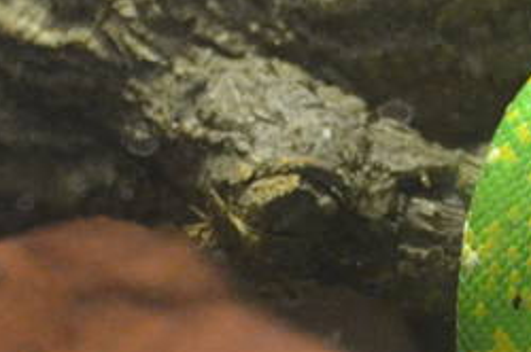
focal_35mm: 307
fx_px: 4522
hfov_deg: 6.7
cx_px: 697
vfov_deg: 4.5
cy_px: 388
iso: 2200
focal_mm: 32
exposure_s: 1/30
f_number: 4.8
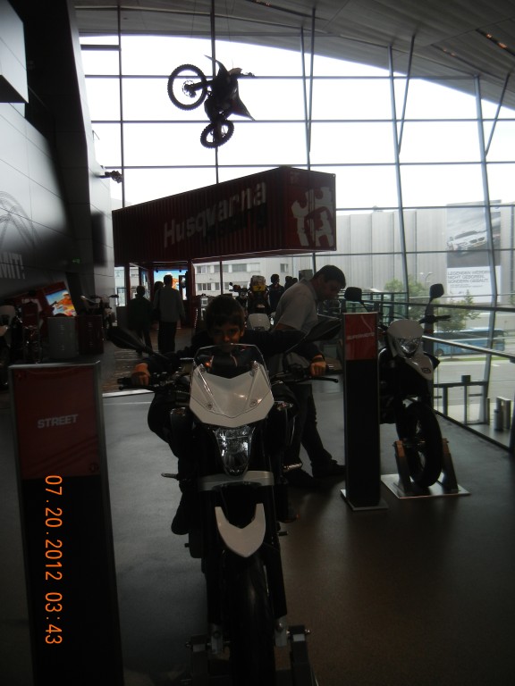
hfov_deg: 46.8
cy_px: 343
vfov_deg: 60.0
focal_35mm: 30
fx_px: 595
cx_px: 258
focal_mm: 5.4
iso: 160
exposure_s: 1/296
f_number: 3.5
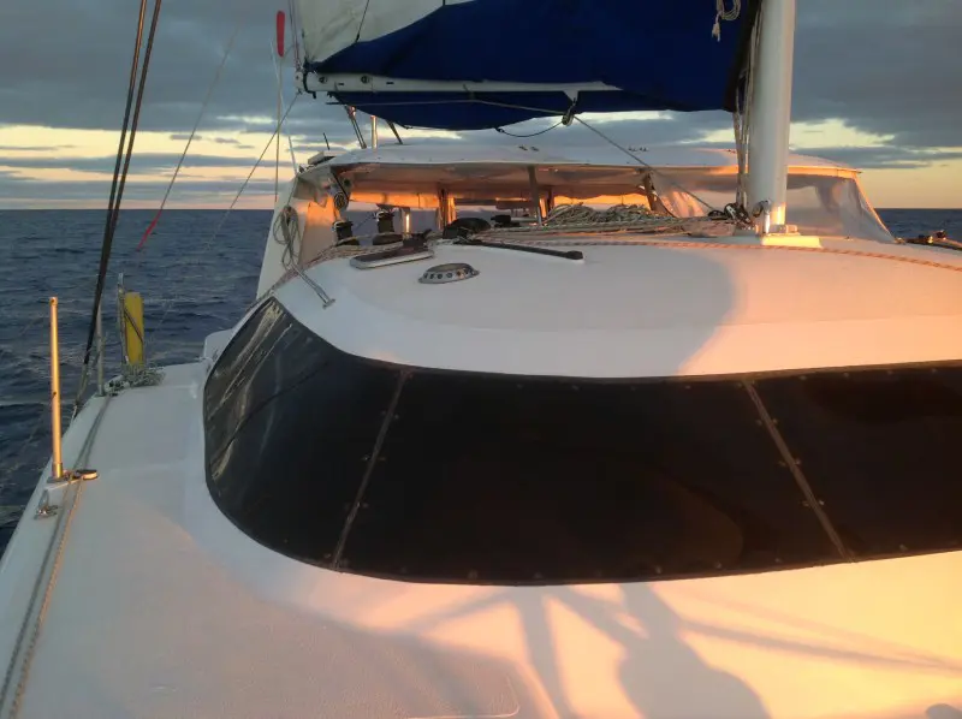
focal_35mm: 35
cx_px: 481
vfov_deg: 40.6
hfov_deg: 52.7
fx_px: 972
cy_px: 360
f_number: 2.4
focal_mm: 4.28
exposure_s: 1/123
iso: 50
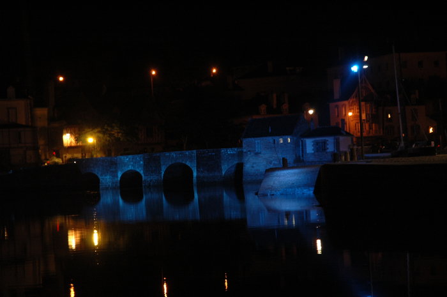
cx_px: 224
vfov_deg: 13.0
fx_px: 1302
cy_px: 148
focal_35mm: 105
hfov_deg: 19.5
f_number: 4.5
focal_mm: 70
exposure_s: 1/3
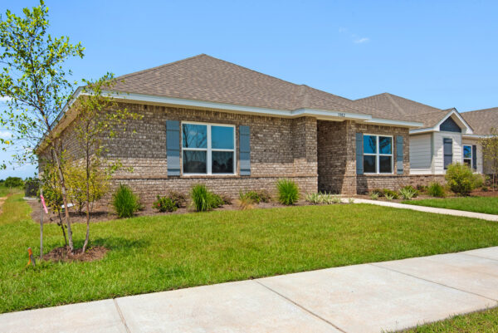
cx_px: 249
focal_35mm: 16
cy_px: 166
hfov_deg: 96.7
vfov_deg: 73.8
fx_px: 221
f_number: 11
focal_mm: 16
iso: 200
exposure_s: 1/45
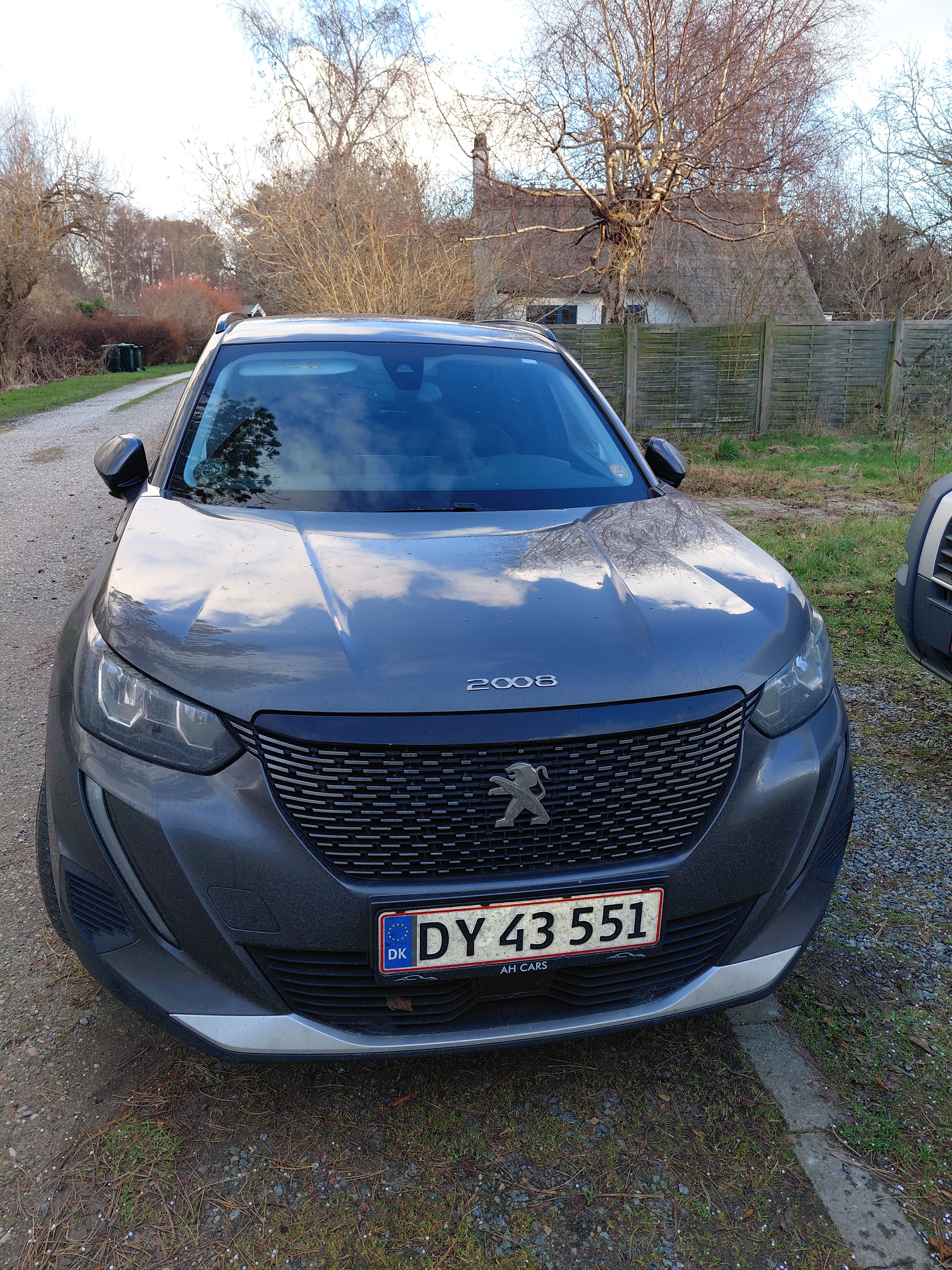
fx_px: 917
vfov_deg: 69.4
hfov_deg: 54.9
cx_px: 476
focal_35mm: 25
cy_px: 635
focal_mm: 4.69
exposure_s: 1/144
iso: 50
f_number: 1.8
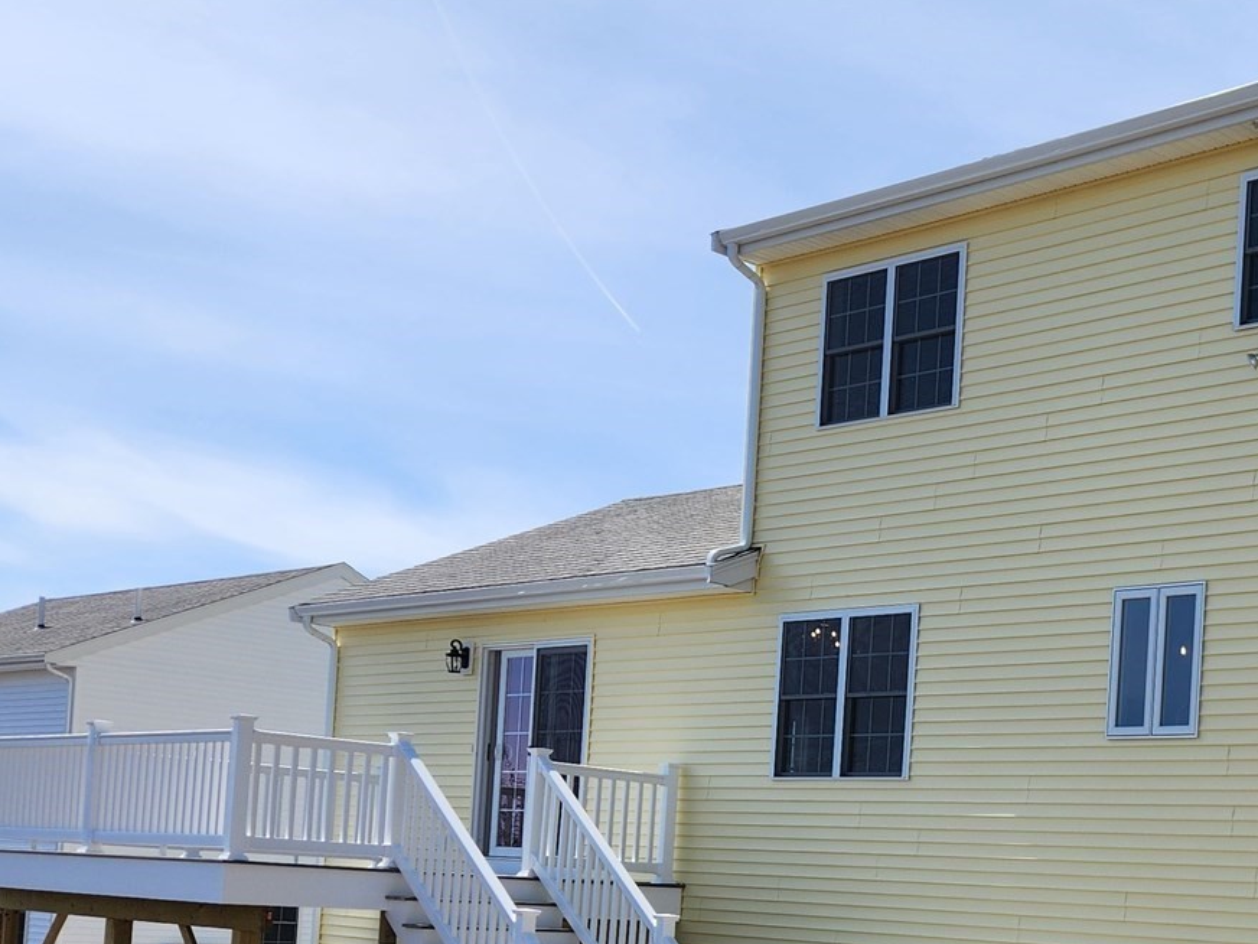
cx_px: 1291
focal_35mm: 54
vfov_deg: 26.2
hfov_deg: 32.4
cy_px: 844
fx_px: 1962
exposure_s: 1/2066
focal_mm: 5.4
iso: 20
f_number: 1.8
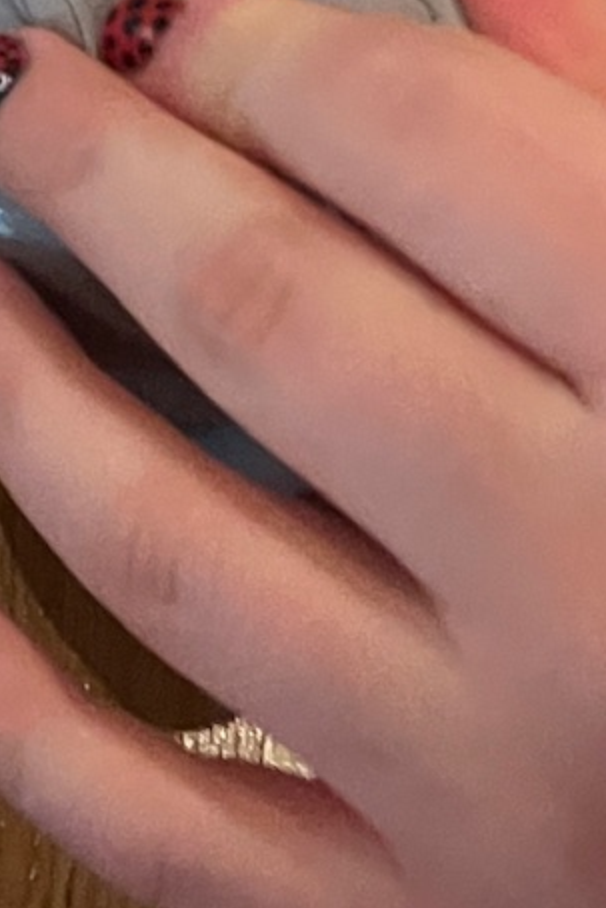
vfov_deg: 15.8
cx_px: -450
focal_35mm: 122
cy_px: -308
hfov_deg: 10.6
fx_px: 3078
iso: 500
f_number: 1.6
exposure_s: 1/40
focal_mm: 5.1
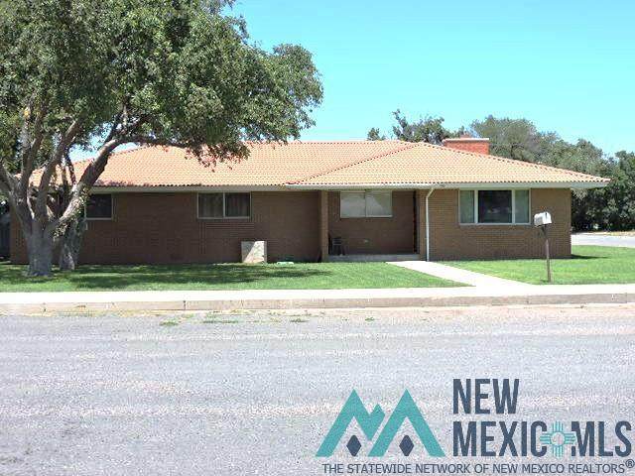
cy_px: 238
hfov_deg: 38.2
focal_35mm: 50
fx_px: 917
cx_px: 318
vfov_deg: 29.1
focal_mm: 8.9
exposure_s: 1/800
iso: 100
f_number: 3.6
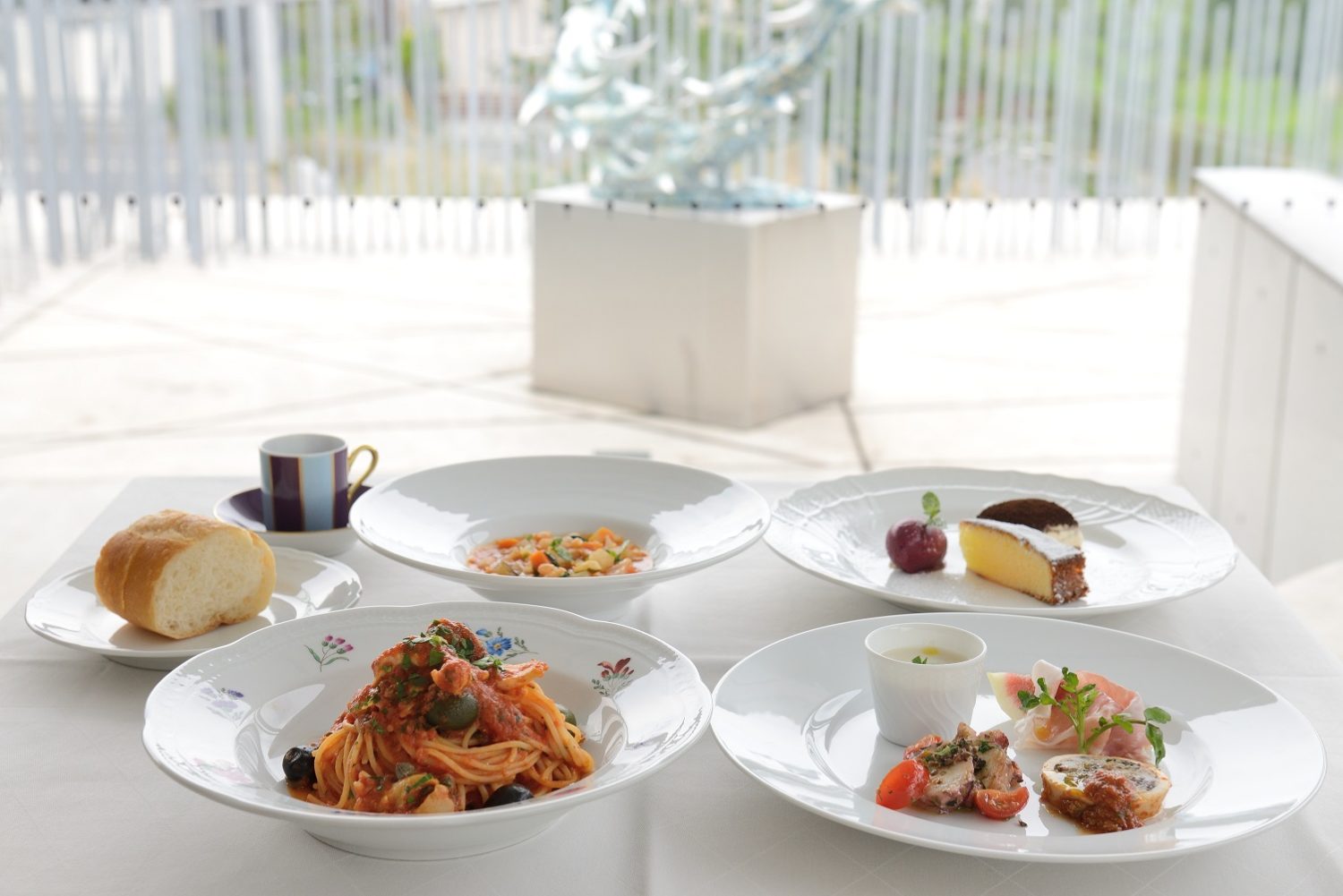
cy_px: 448
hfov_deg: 36.2
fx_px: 2052
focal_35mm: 55
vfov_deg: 24.6
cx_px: 672
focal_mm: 55
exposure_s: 1/125
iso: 800
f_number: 8
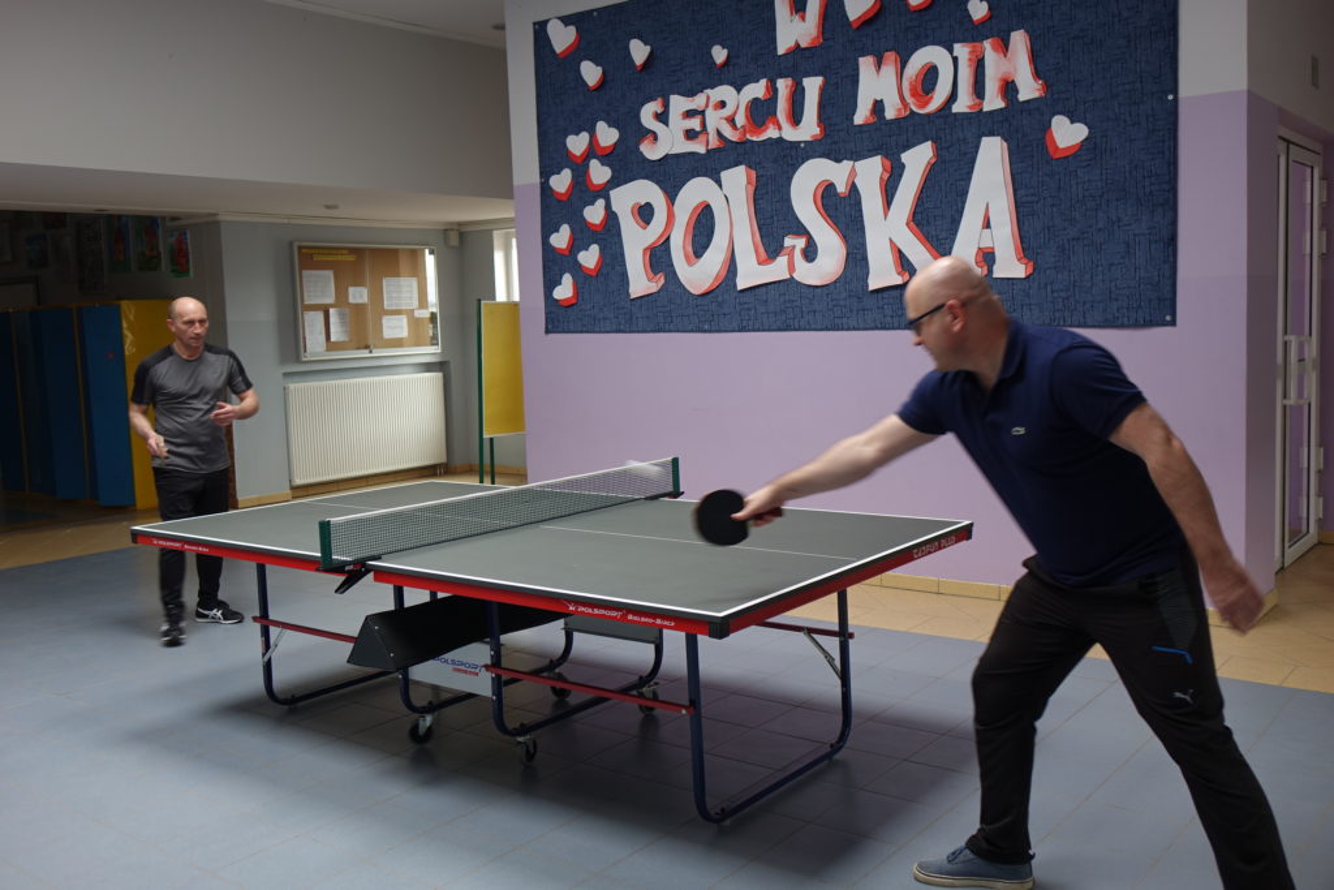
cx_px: 667
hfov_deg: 57.2
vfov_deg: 40.0
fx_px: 1223
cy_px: 445
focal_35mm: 33
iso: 125
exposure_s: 1/40
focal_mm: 12.03
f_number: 2.8
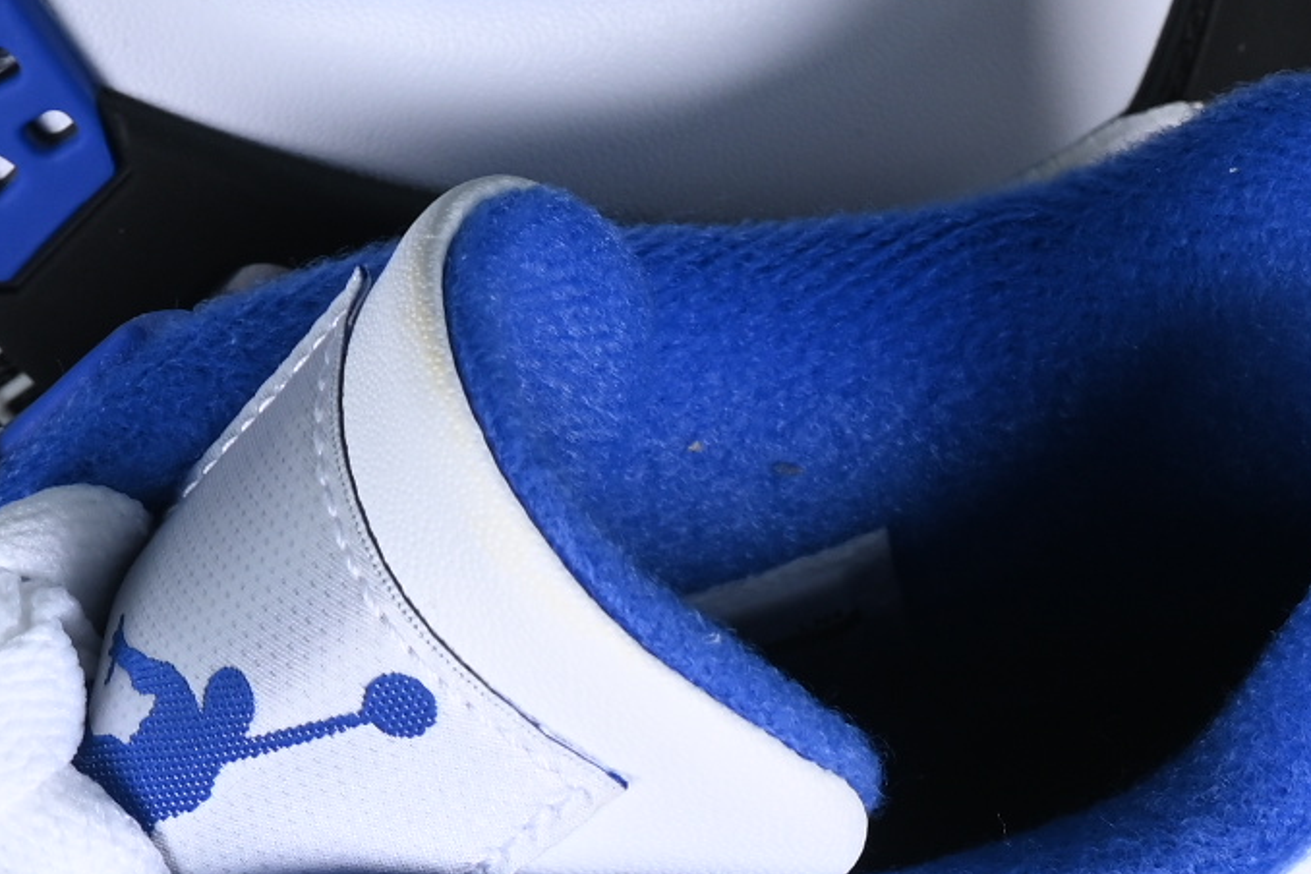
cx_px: -271
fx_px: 11215
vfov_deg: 4.5
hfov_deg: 6.6
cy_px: 965
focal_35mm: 308
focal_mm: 50
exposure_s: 1/60
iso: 160
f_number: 7.1
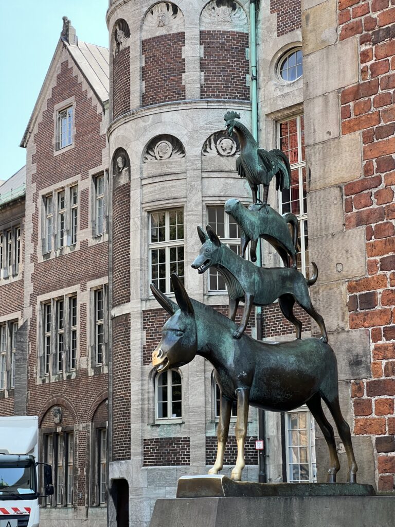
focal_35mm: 77
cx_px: 198
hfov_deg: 19.1
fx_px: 1172
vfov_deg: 25.3
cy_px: 264
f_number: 2.8
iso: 32
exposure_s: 1/108
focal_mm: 9
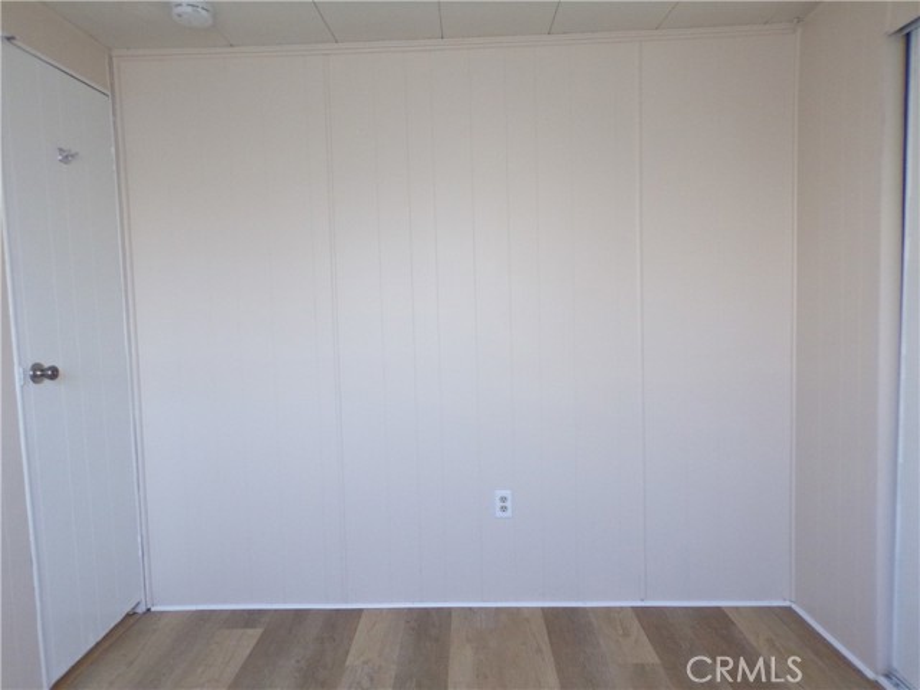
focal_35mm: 24
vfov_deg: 56.8
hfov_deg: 71.6
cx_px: 460
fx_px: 638
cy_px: 345
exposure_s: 1/17
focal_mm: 4.3
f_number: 3
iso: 255
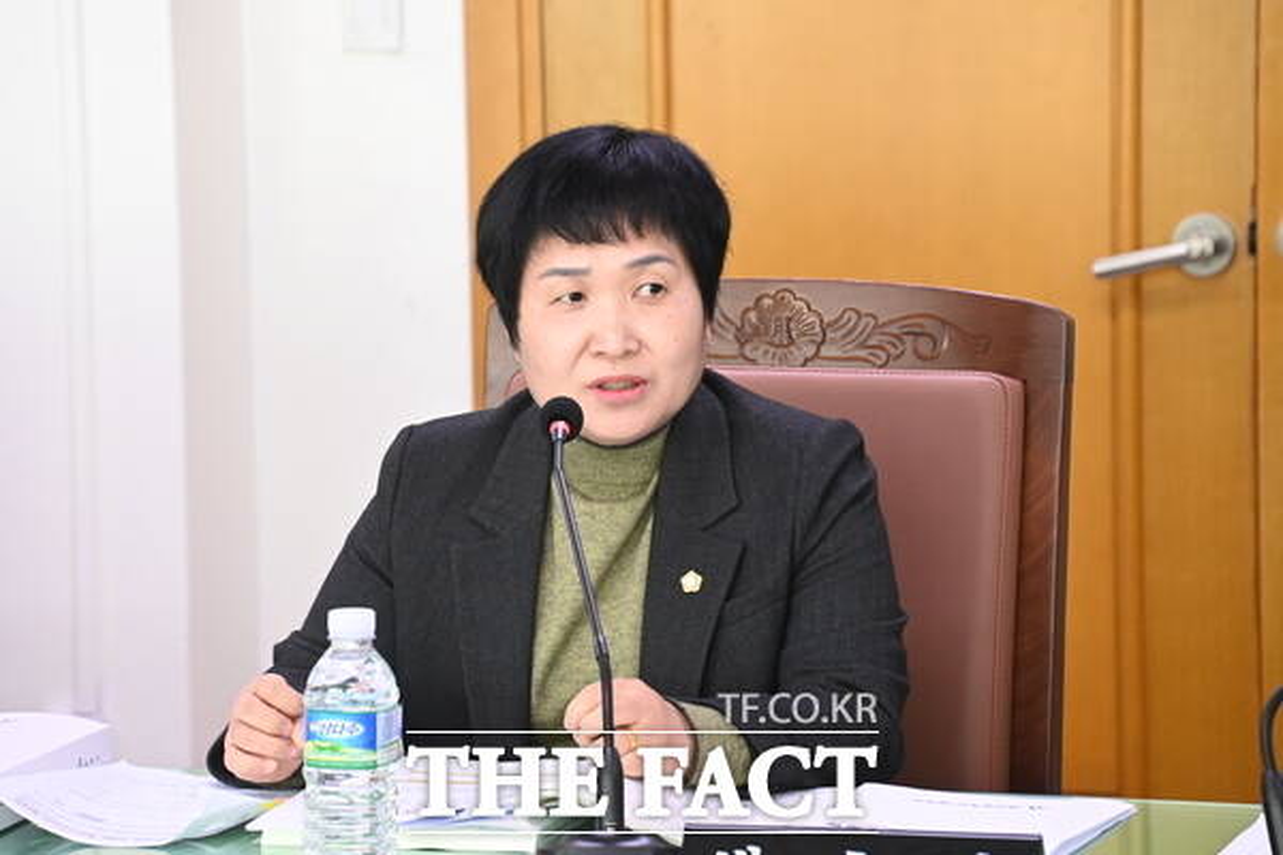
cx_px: 642
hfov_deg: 11.0
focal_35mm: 187
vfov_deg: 7.3
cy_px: 428
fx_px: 6664
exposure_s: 1/160
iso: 3200
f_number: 7.1
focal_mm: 125
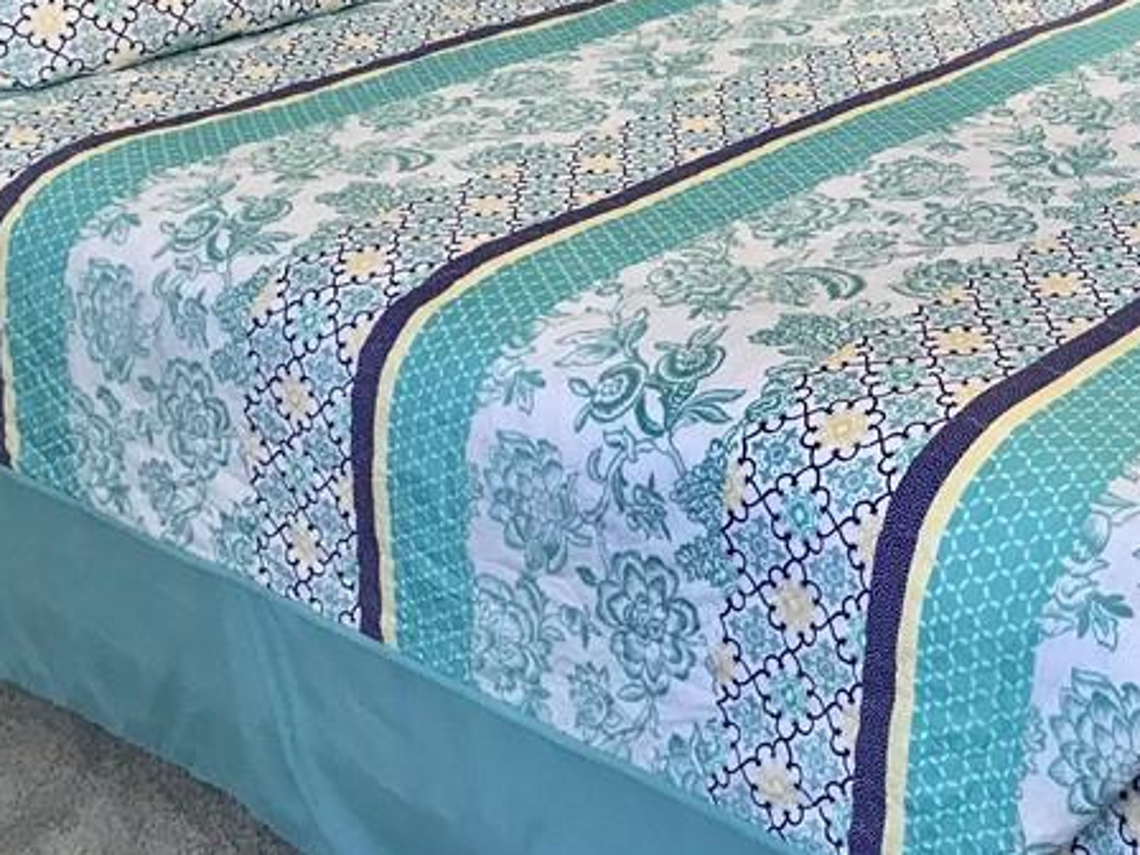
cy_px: -92
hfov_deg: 28.6
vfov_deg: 21.7
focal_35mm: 64
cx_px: 1112
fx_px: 2108
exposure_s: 1/40
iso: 25
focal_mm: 3.99
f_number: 1.8
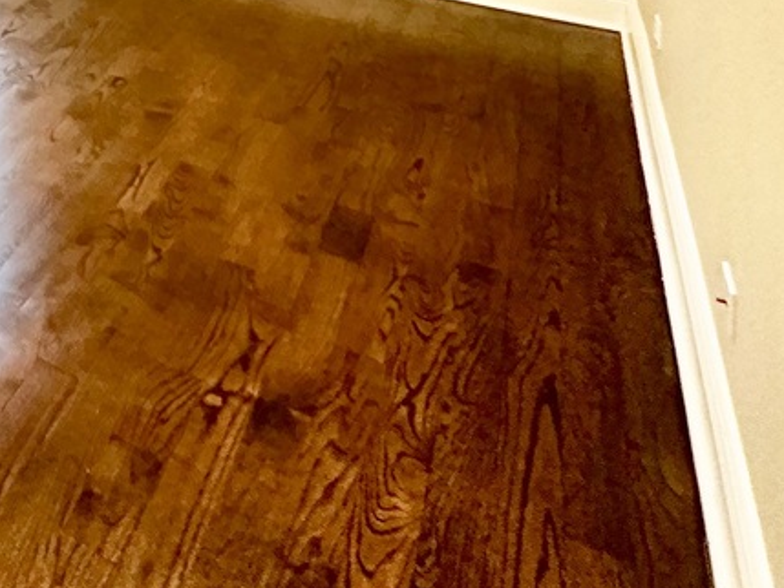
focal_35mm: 47
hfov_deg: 27.8
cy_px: -369
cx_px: -384
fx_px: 1065
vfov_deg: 22.8
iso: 320
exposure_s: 1/60
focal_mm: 2.22
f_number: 2.2
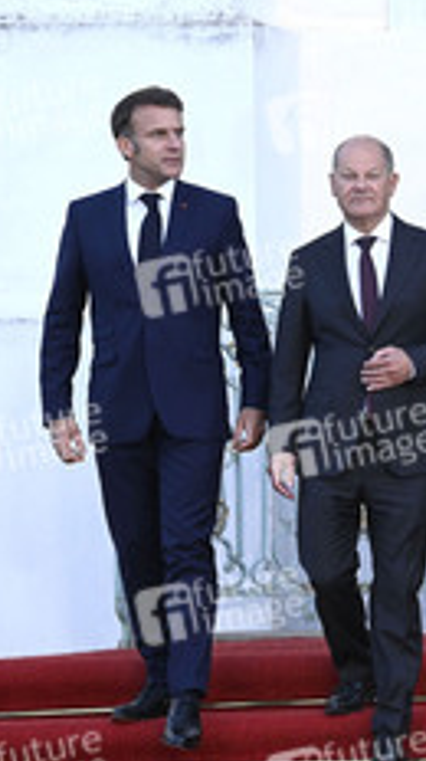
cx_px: 591
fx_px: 8197
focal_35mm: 407
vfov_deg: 5.3
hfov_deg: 3.0
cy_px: 361
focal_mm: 200
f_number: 7.1
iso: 3200
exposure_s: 1/800
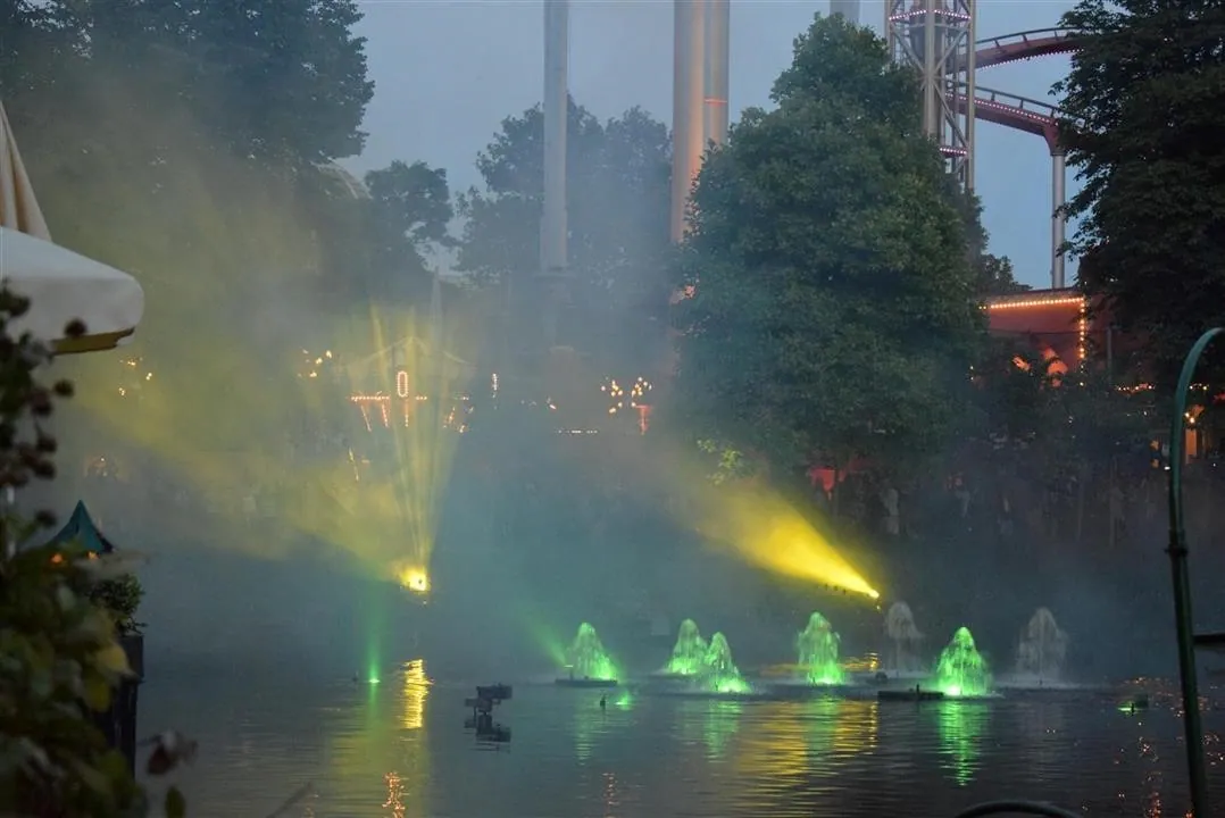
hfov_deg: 24.6
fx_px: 2809
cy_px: 409
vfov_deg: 16.6
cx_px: 612
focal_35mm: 82
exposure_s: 1/60
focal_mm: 55
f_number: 5.6
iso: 4500
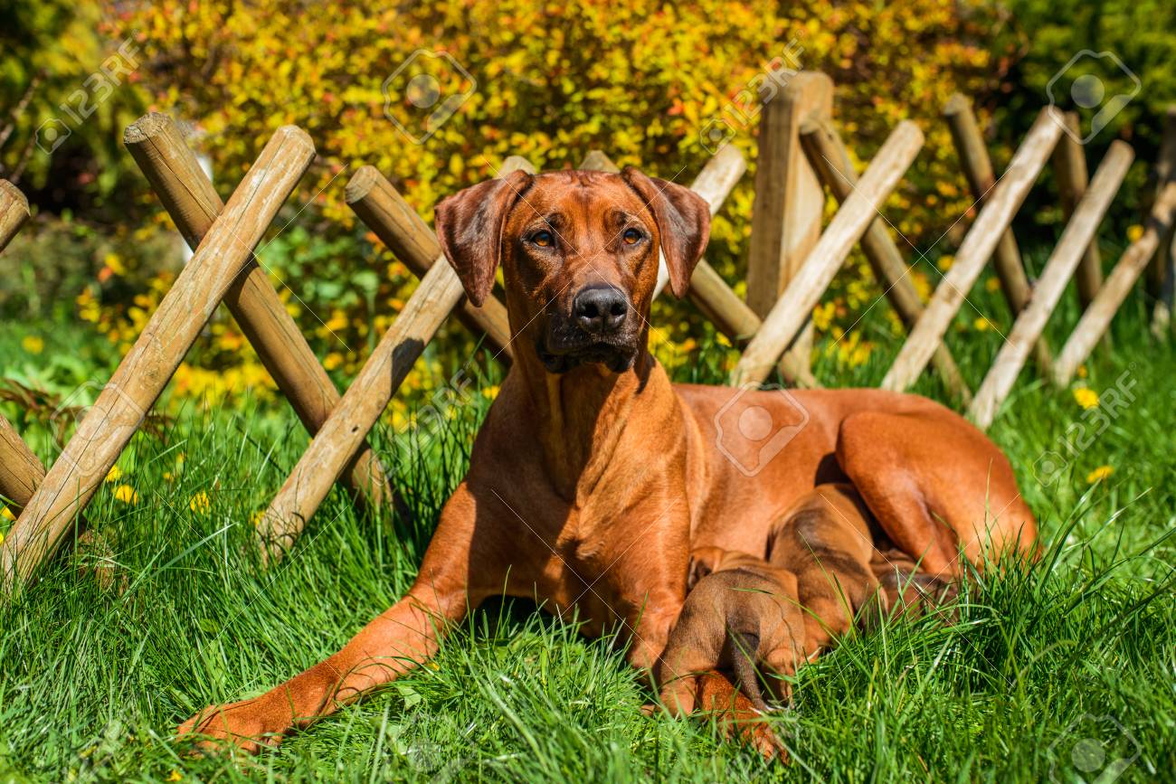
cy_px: 392
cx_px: 588
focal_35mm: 50
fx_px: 1633
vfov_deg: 27.0
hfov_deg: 39.6
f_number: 4
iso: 100
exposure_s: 1/640
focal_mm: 50
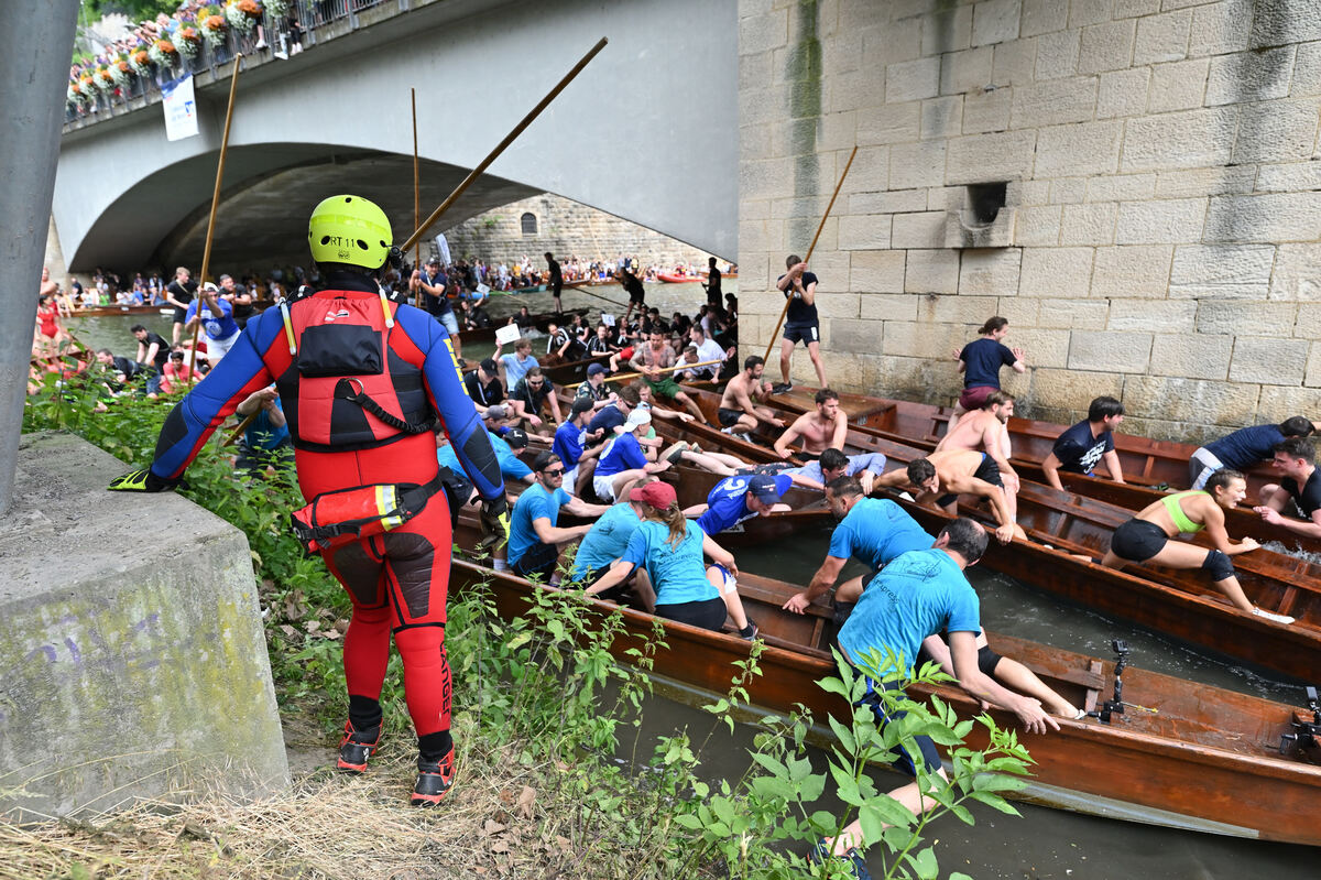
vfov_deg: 63.2
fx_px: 715
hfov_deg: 85.4
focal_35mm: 20
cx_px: 660
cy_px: 440
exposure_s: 1/1600
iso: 800
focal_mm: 19.5
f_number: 4
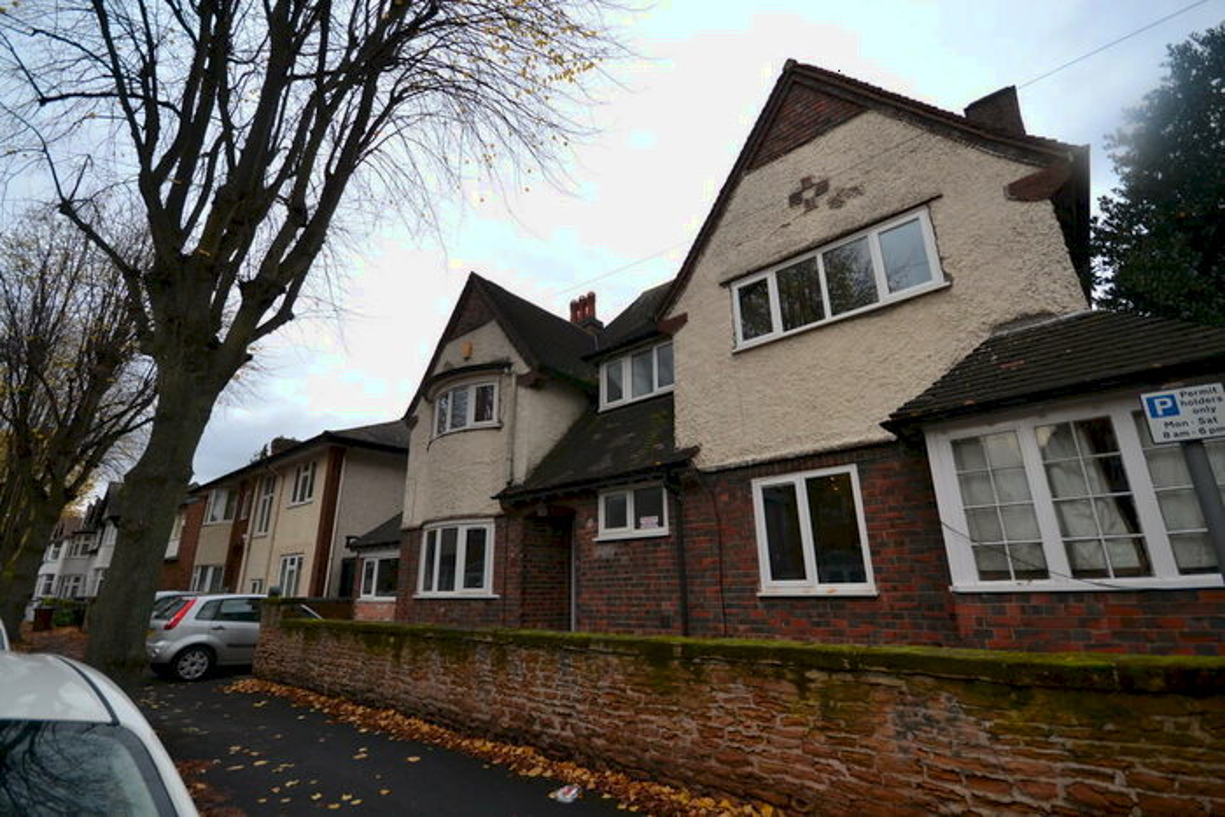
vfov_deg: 77.4
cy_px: 408
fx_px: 510
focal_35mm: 15
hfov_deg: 100.4
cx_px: 612
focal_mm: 10
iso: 280
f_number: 5.6
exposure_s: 1/125
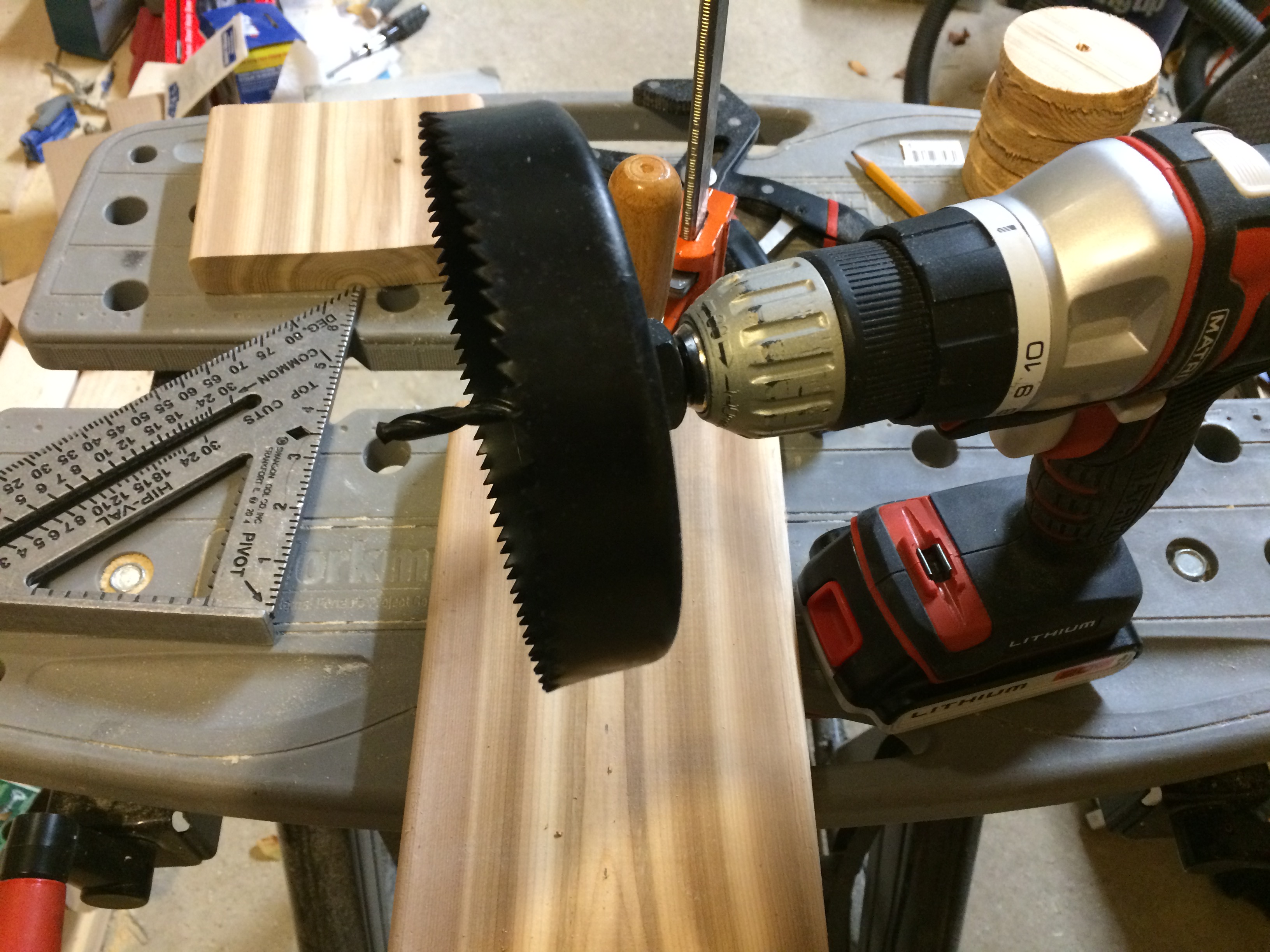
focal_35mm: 29
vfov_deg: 48.2
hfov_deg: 61.7
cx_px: 635
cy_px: 476
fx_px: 1064
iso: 250
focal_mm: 4.15
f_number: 2.2
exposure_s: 1/20
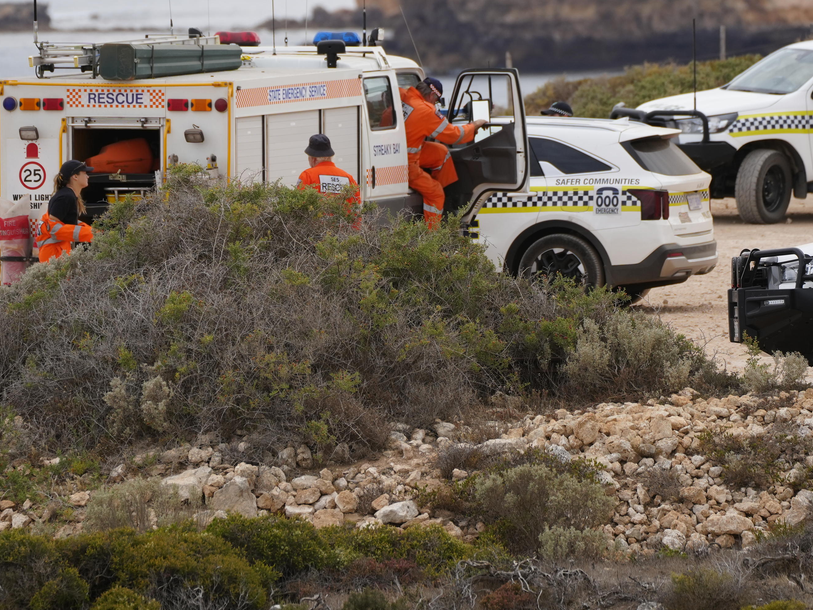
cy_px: 126
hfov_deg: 3.4
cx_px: 312
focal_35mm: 587
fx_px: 13787
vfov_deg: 2.5
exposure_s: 1/400
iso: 200
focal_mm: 321
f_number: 5.6
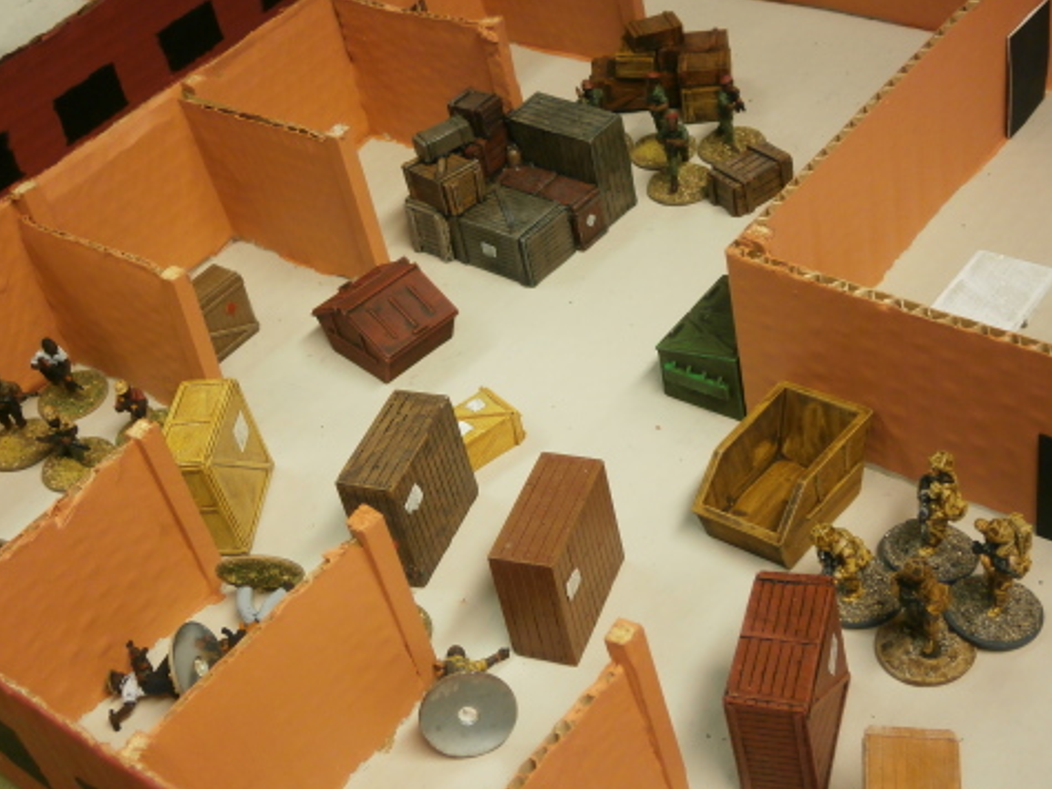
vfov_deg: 27.5
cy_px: 361
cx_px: 505
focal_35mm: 53
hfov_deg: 36.2
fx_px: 1610
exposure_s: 1/40
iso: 200
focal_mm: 8.3
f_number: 3.4
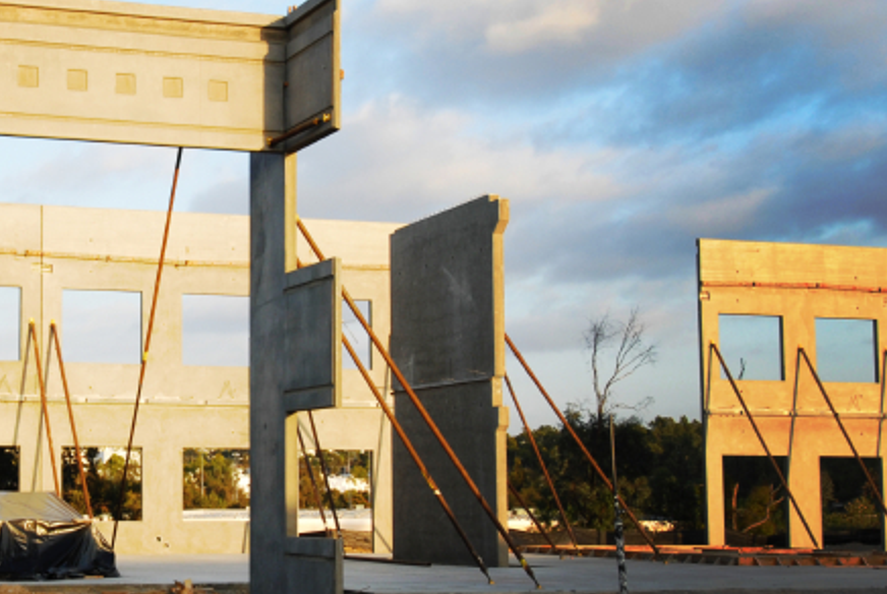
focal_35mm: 70
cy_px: 331
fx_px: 1727
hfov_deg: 27.8
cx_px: 105
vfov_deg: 19.5
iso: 100
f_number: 9
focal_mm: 24
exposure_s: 1/60
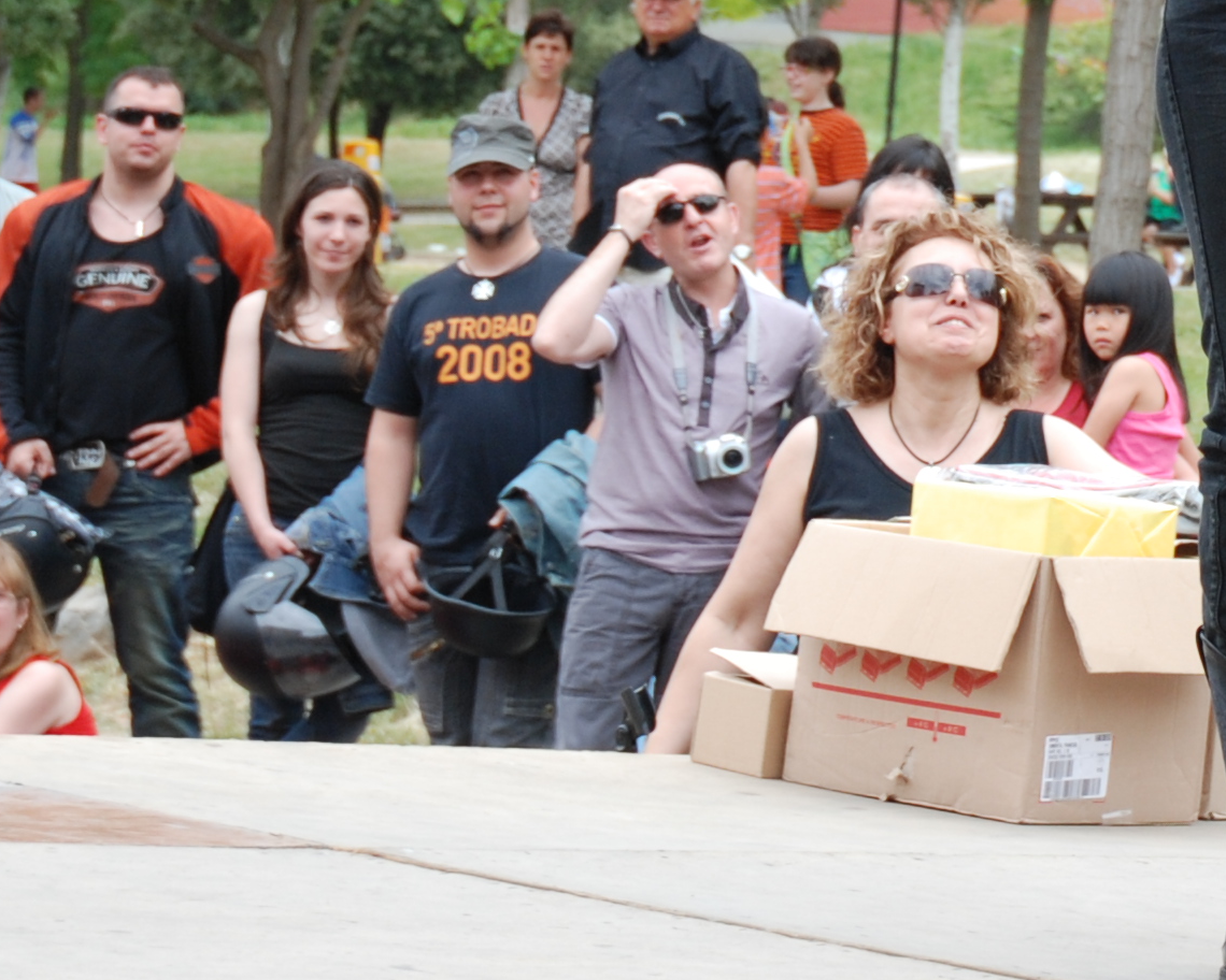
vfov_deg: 9.1
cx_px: 1584
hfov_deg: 11.2
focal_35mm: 168
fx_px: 6081
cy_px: -307
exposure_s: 1/400
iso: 200
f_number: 4.2
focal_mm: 35
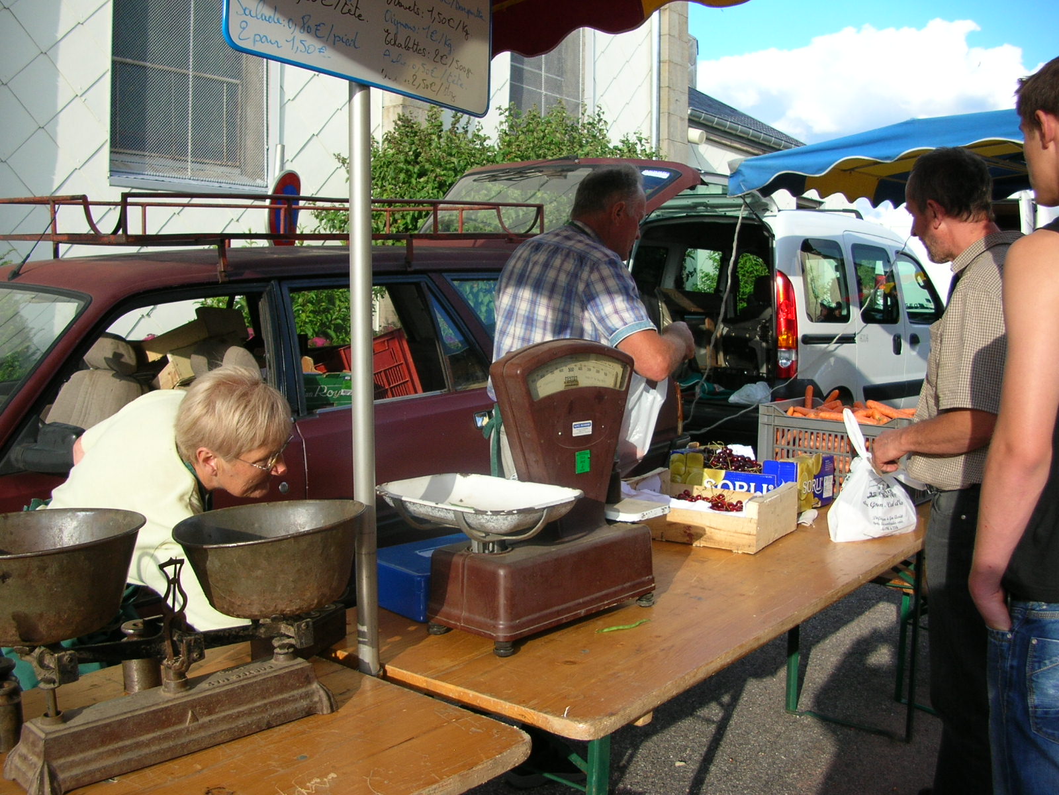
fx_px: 1071
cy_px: 398
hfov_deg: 52.6
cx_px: 530
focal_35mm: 35
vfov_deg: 40.7
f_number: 2.8
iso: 50
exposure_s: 1/384
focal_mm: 5.8
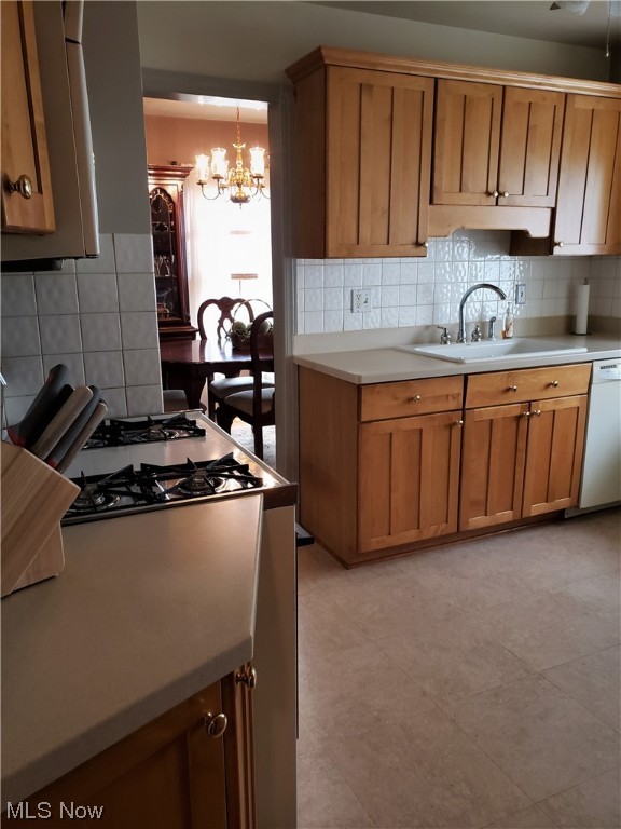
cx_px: 310
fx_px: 622
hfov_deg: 53.1
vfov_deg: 67.3
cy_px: 414
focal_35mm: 26
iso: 250
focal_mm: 4.3
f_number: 2.4
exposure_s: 1/60
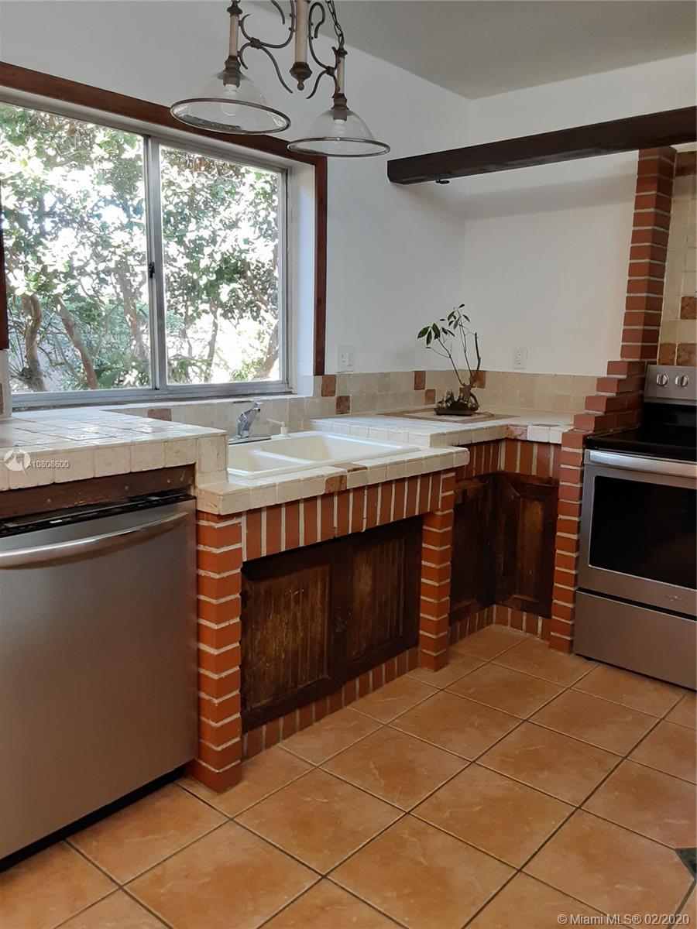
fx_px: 725
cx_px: 348
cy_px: 464
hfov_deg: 51.4
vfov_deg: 65.3
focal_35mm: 27
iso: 125
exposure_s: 1/60
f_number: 1.9
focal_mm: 2.91
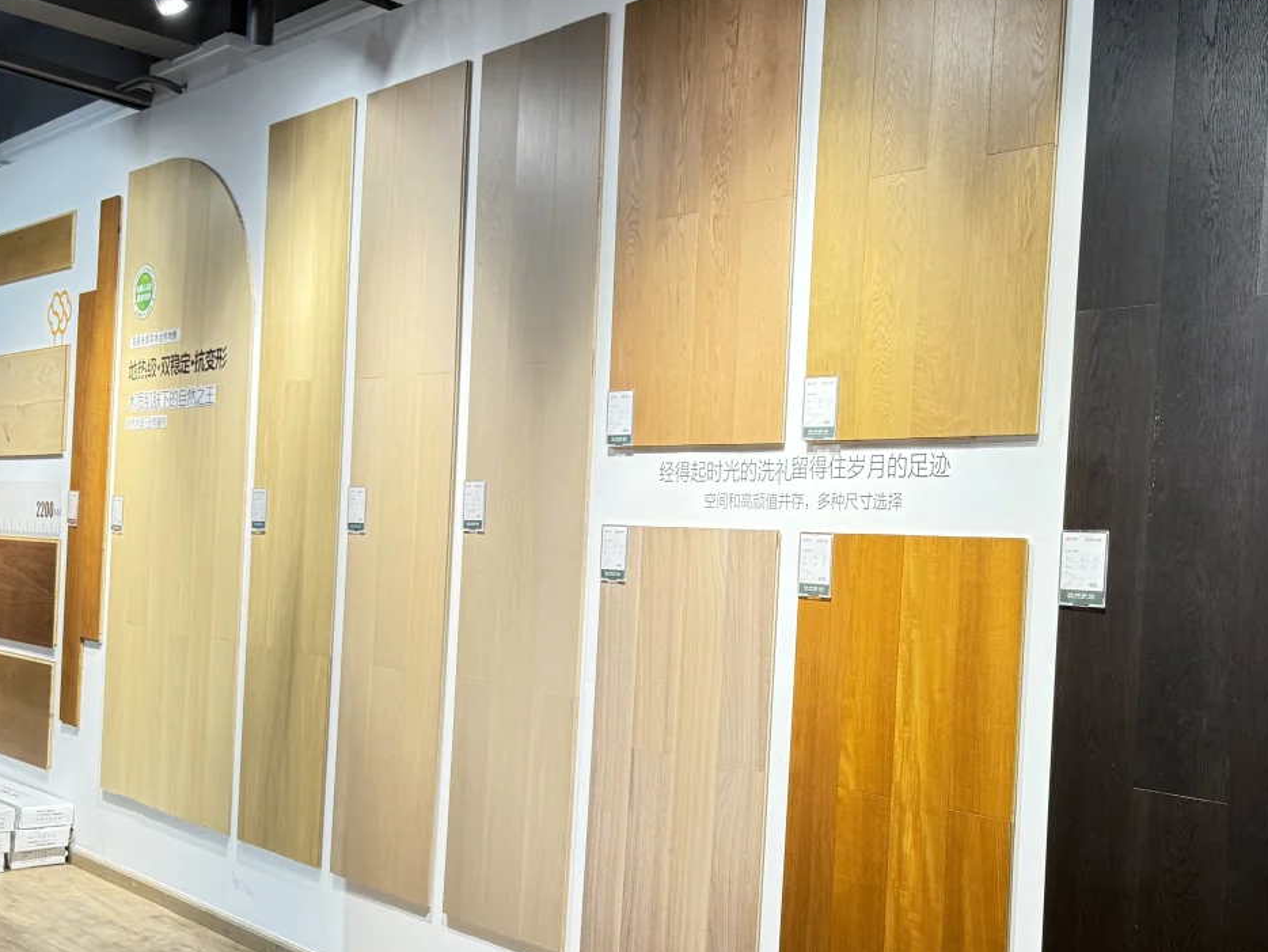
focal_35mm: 37
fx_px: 1356
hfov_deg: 49.5
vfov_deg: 38.5
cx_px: 819
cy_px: 572
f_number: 1.78
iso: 200
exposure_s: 1/50
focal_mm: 6.76
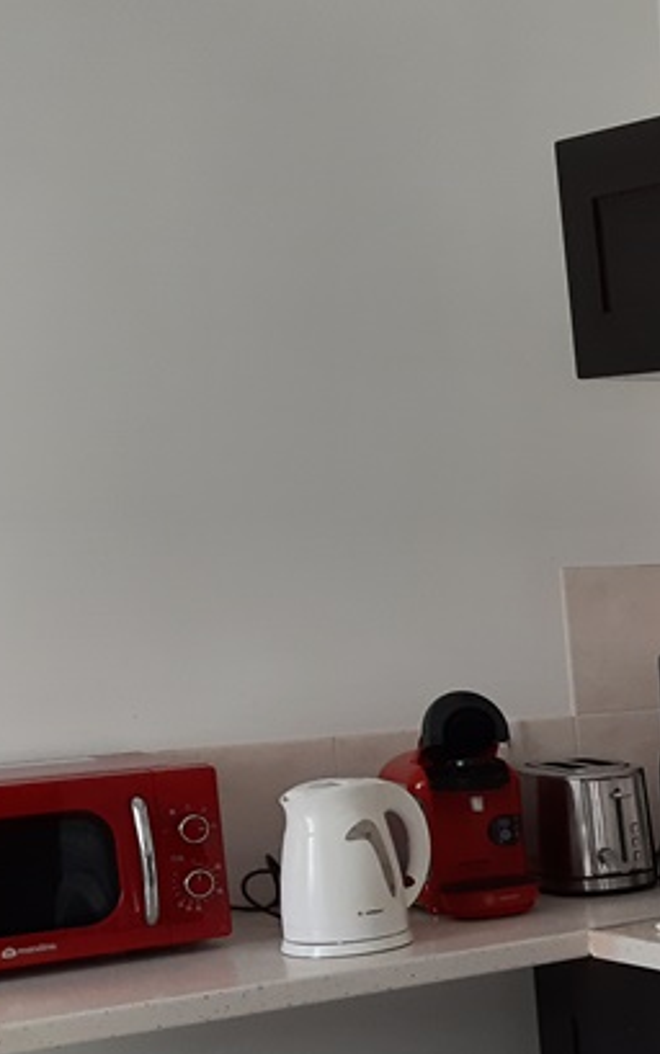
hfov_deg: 15.7
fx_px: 1984
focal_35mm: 69
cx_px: 1243
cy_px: 885
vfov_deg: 28.9
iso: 80
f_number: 1.7
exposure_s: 1/50
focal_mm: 3.93
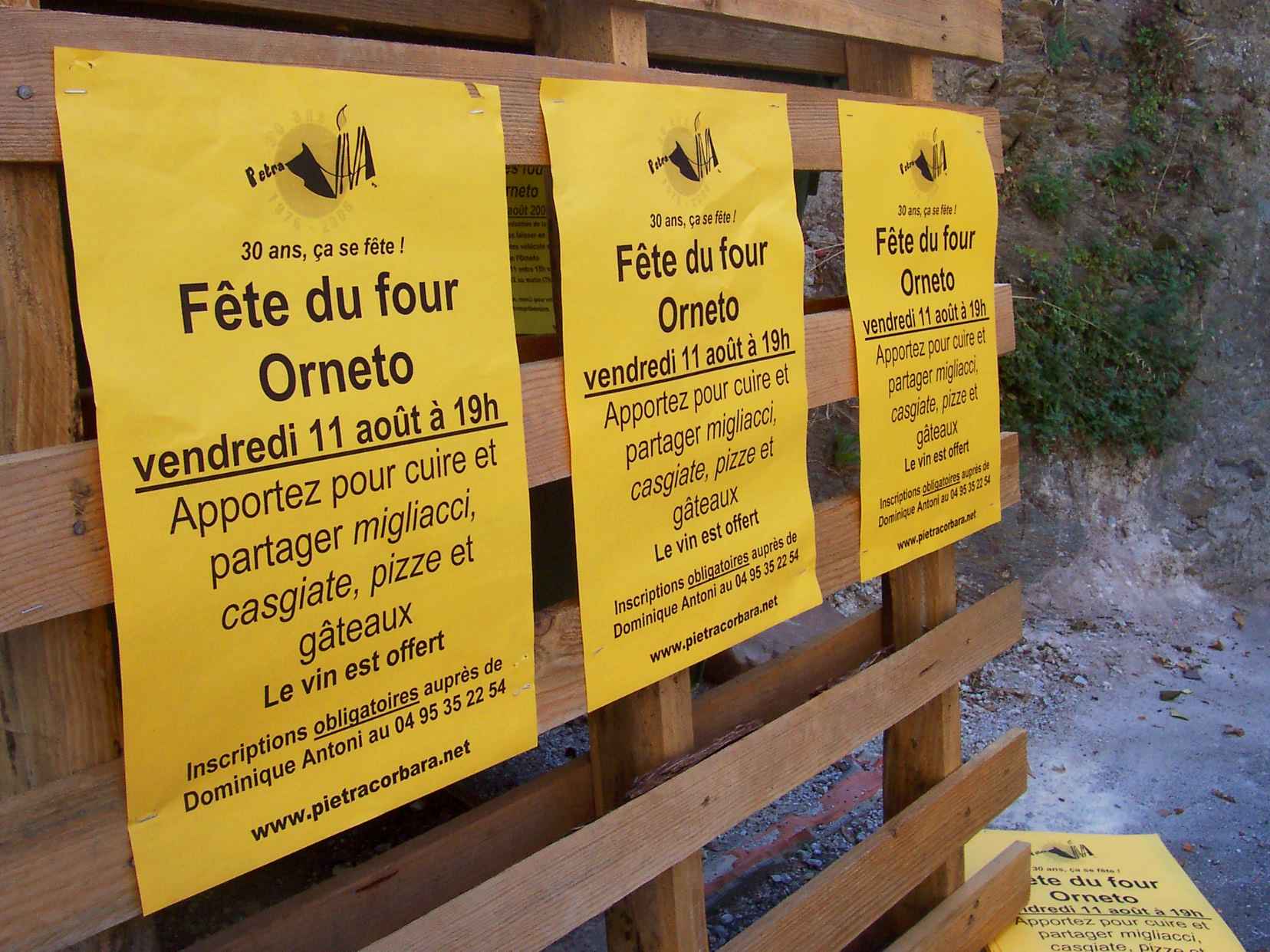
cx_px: 635
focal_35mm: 37
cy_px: 476
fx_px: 1357
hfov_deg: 50.1
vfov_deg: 38.7
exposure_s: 1/180
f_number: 5.6
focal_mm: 5.6
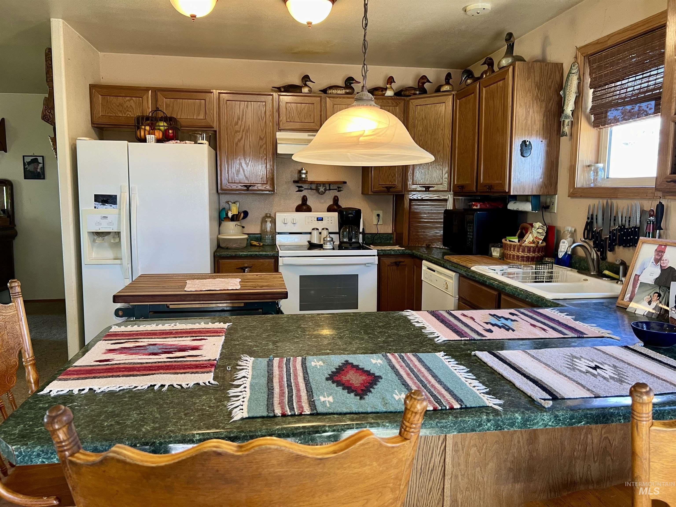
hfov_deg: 67.3
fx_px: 508
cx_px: 338
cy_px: 254
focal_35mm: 26
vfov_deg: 53.1
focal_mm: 5.7
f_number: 1.5
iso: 100
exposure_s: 1/60
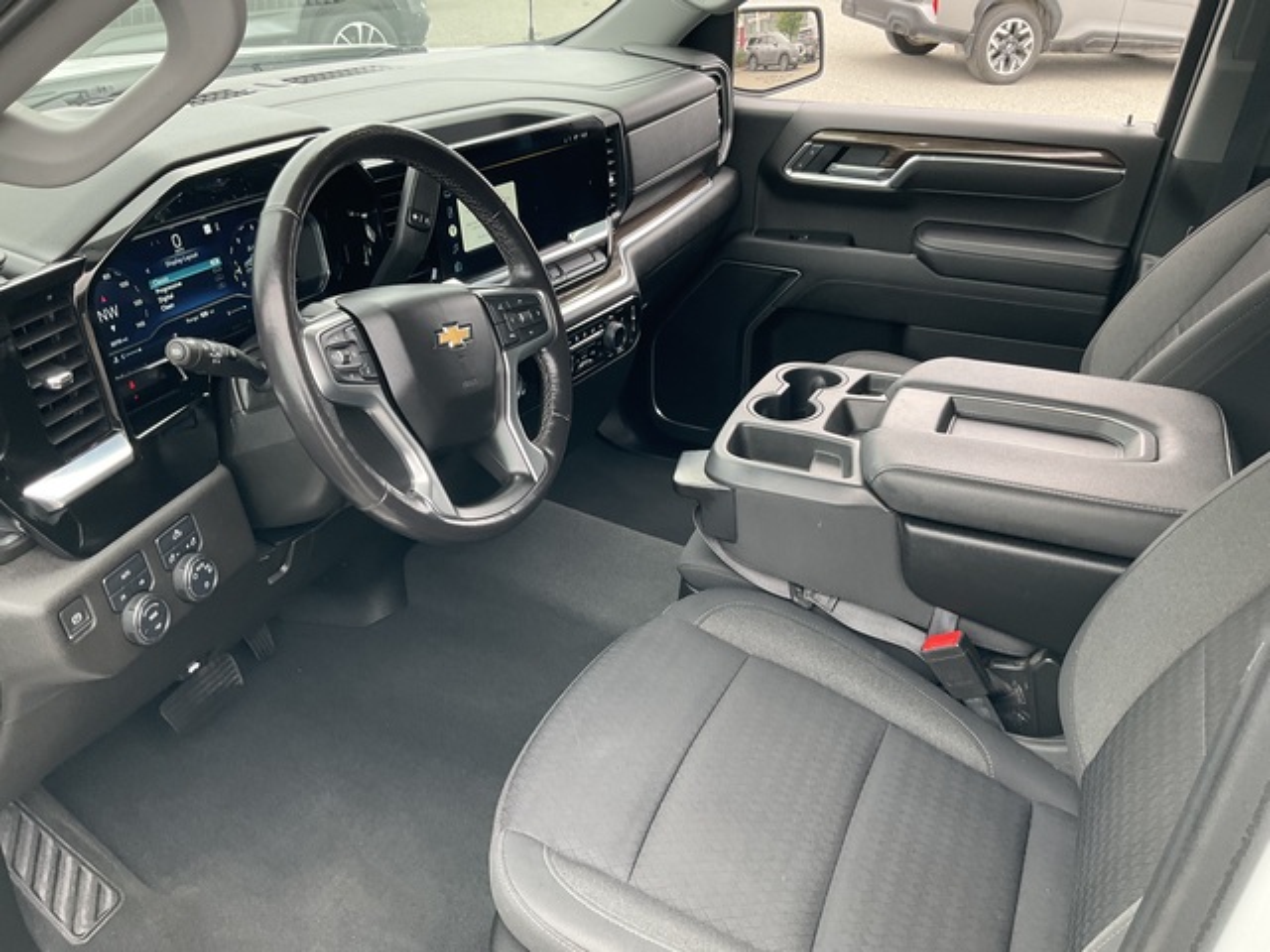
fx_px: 1064
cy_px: 476
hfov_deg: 61.7
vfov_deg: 48.2
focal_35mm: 29
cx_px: 635
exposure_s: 1/122
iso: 64
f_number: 1.8
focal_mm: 3
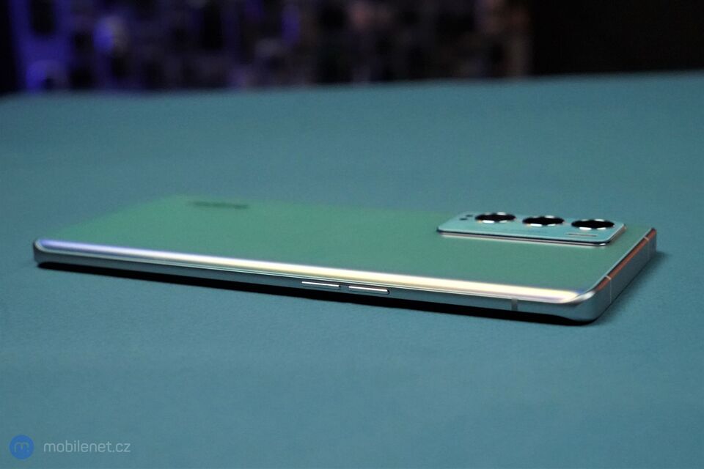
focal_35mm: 40
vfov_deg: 33.4
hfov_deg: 48.5
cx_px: 352
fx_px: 782
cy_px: 234
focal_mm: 40
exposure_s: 1/3200
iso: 12800
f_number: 7.1
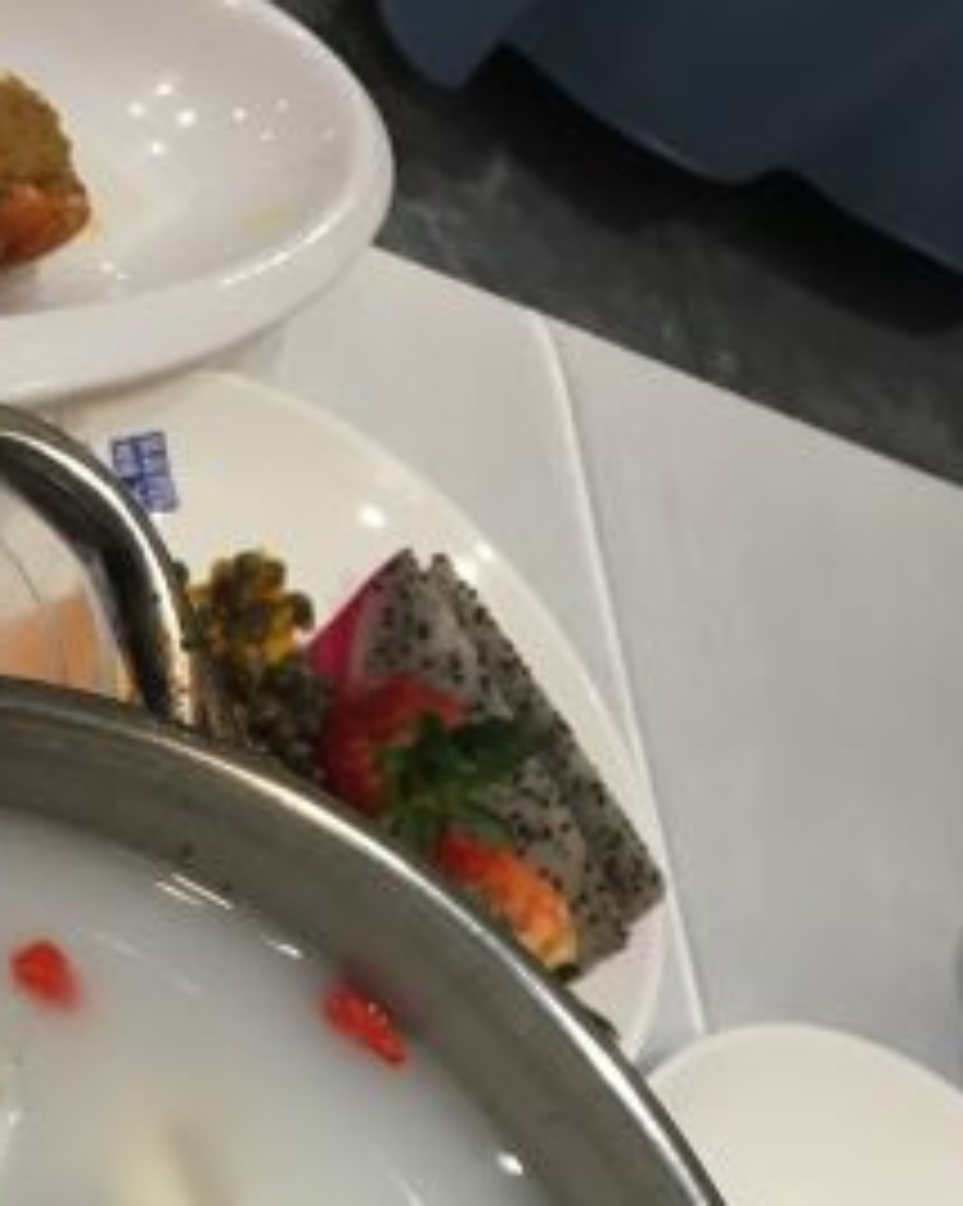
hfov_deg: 19.8
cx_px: -106
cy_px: 1314
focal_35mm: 74
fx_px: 2639
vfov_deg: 24.1
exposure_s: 1/33
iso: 50
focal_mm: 4.15
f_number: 2.2
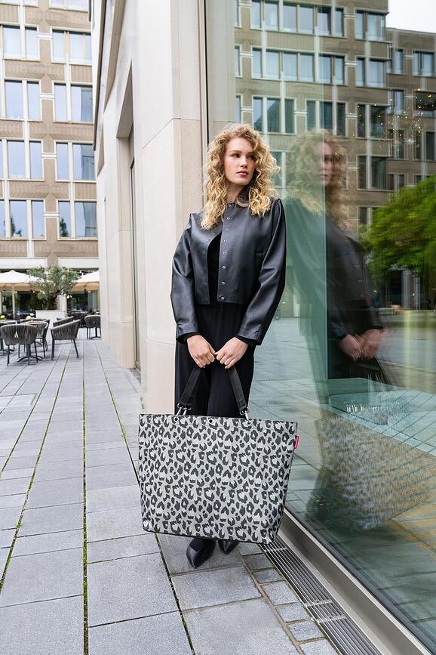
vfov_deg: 61.9
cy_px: 328
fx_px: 545
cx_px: 218
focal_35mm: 30
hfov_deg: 43.6
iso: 1600
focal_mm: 30
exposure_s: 1/500
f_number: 5.6
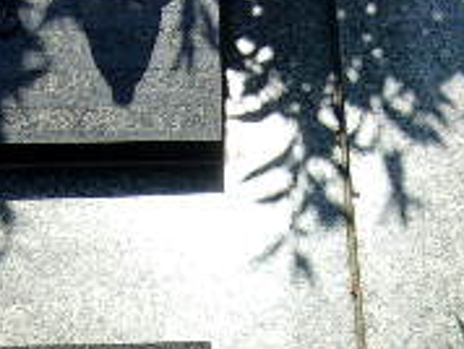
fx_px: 1302
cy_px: 315
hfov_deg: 20.2
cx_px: 284
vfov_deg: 15.1
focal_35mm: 97
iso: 80
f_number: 10.4
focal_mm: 4.9
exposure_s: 1/105
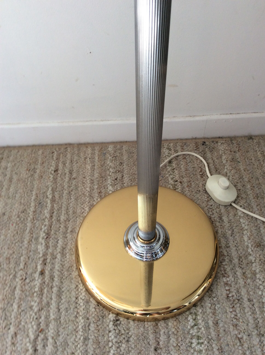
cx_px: 132
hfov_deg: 44.1
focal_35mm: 32
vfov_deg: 56.9
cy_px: 178
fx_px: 327
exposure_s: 1/33
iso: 40
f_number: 2.4
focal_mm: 3.3
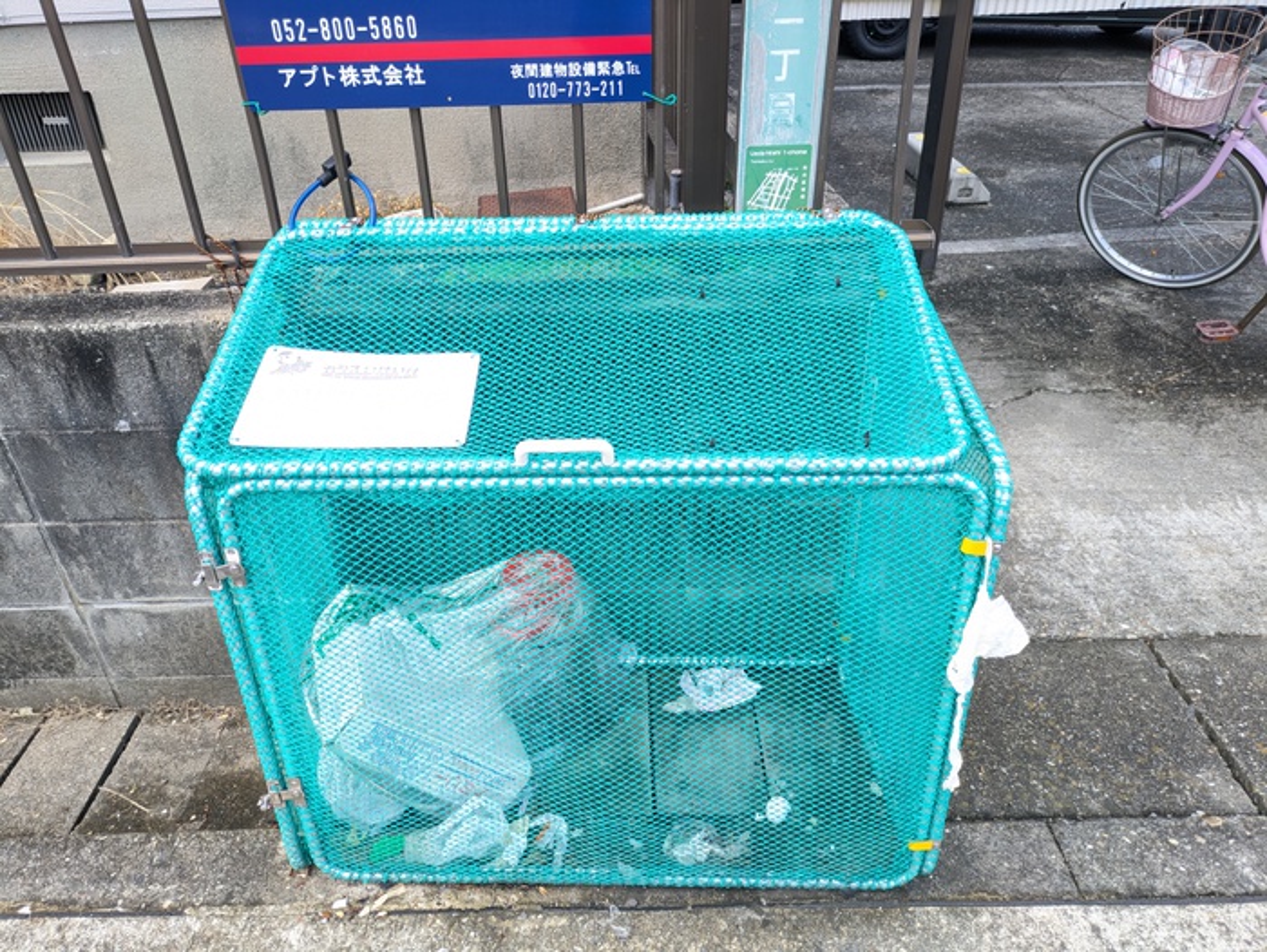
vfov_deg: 54.9
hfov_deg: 69.4
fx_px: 916
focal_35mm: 25
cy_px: 476
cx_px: 634
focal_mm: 5.43
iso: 50
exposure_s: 1/140
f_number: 1.89
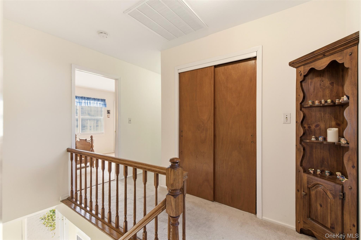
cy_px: 120
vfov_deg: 73.7
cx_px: 180
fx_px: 160
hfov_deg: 96.7
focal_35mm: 16
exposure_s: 1/10
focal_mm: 16
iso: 250
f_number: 9
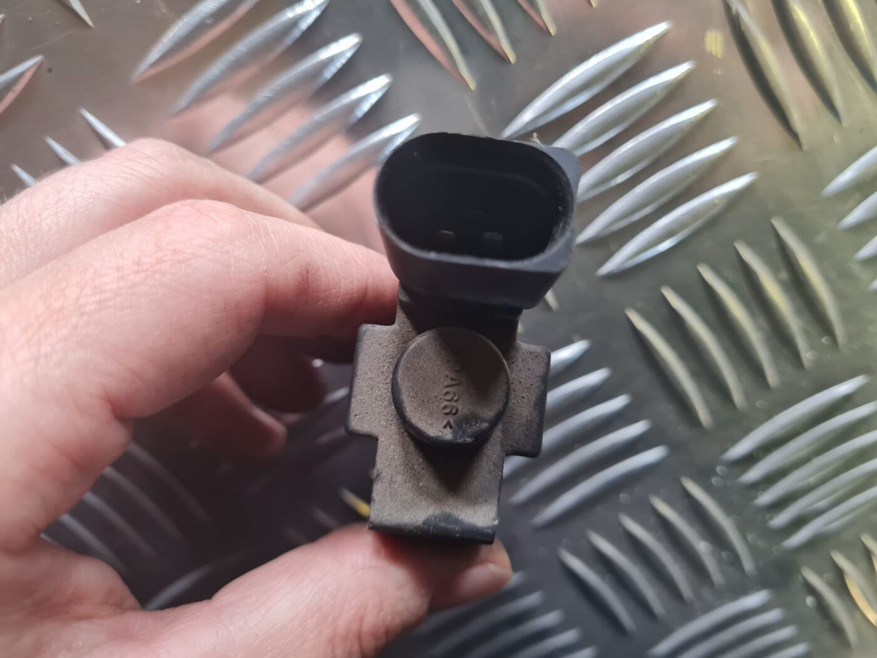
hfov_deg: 67.3
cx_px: 438
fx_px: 659
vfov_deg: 53.1
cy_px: 329
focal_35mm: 26
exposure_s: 1/50
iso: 200
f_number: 1.8
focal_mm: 5.4
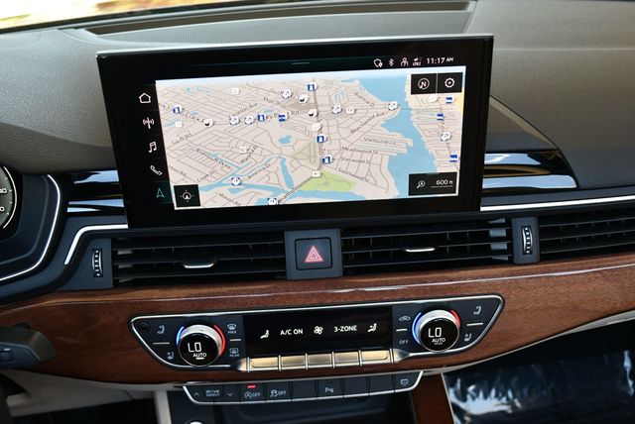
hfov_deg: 53.1
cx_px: 318
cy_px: 212
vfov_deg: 36.9
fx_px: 636
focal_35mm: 36
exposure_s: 1/250
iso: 500
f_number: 3.5
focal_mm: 18
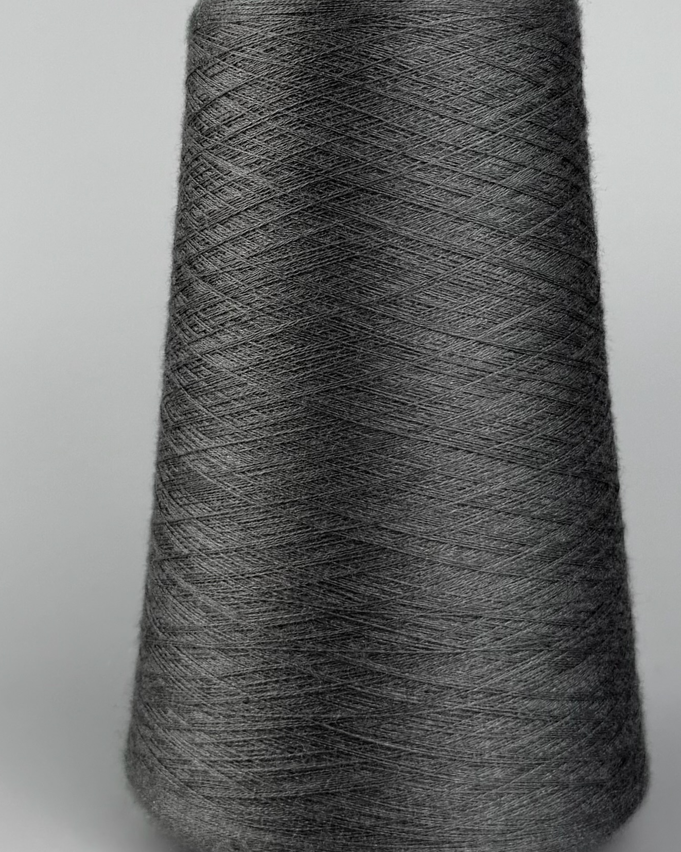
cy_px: 394
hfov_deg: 49.8
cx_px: 390
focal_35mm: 29
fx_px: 731
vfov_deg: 60.4
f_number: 1.78
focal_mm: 6.76
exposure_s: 1/551
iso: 80
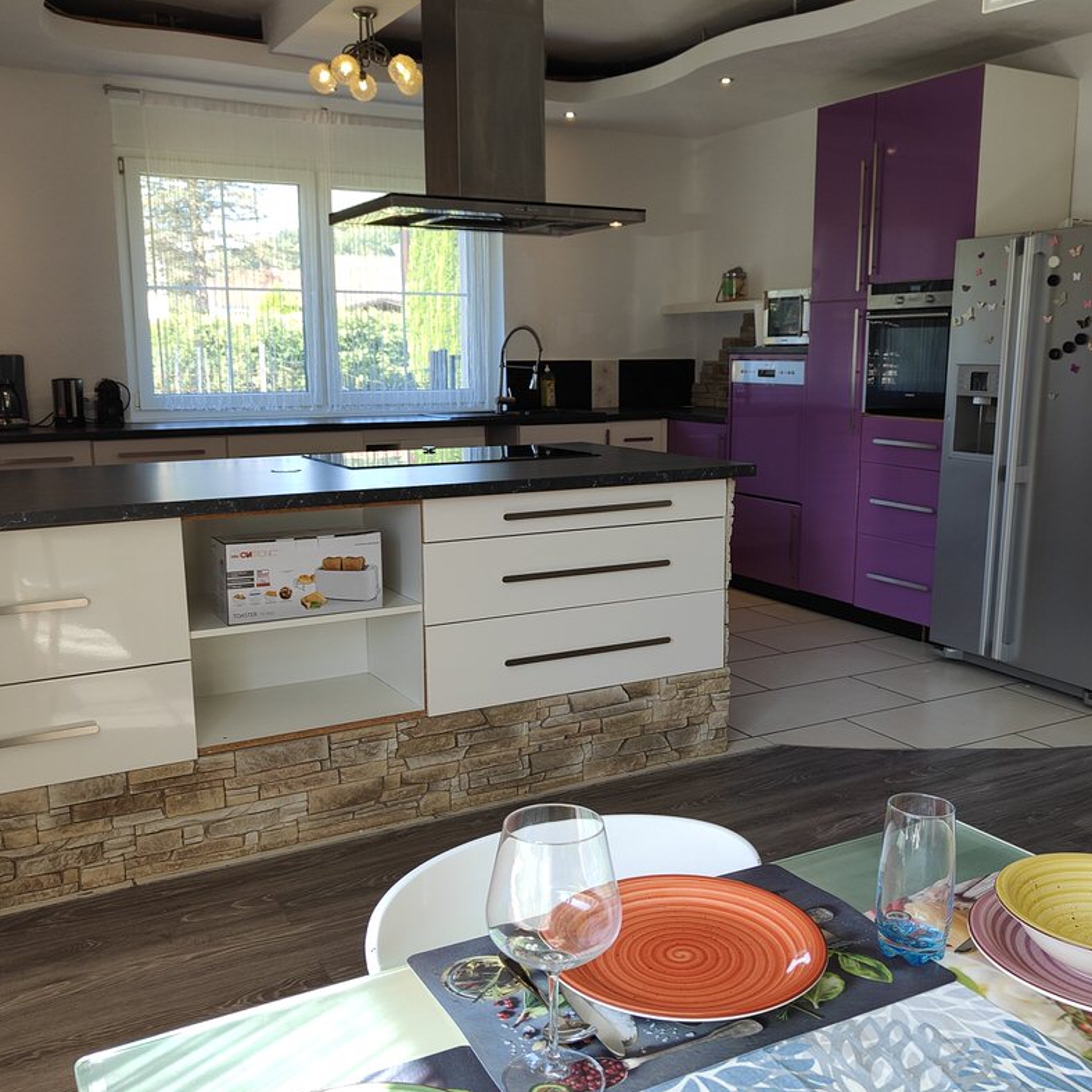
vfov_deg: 47.2
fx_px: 1249
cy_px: 545
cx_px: 590
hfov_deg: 47.2
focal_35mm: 35
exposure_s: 1/105
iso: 50
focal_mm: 5.59
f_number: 1.8
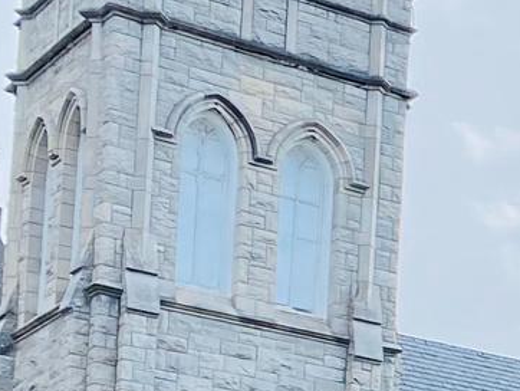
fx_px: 2210
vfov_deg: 9.5
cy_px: 769
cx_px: 1334
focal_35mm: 147
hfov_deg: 10.9
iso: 32
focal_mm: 4.25
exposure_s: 1/1504
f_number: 1.8
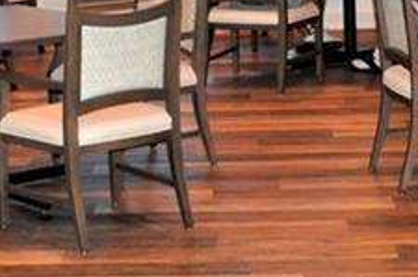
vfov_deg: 9.2
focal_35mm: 143
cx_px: 119
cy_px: -165
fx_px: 1660
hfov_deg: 14.3
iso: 800
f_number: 3.8
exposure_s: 1/60
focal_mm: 21
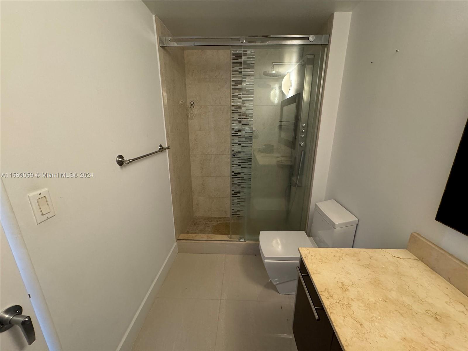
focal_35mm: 14
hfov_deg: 102.1
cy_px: 176
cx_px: 234
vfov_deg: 85.7
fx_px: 189
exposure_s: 1/60
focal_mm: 2.22
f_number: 2.2
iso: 400
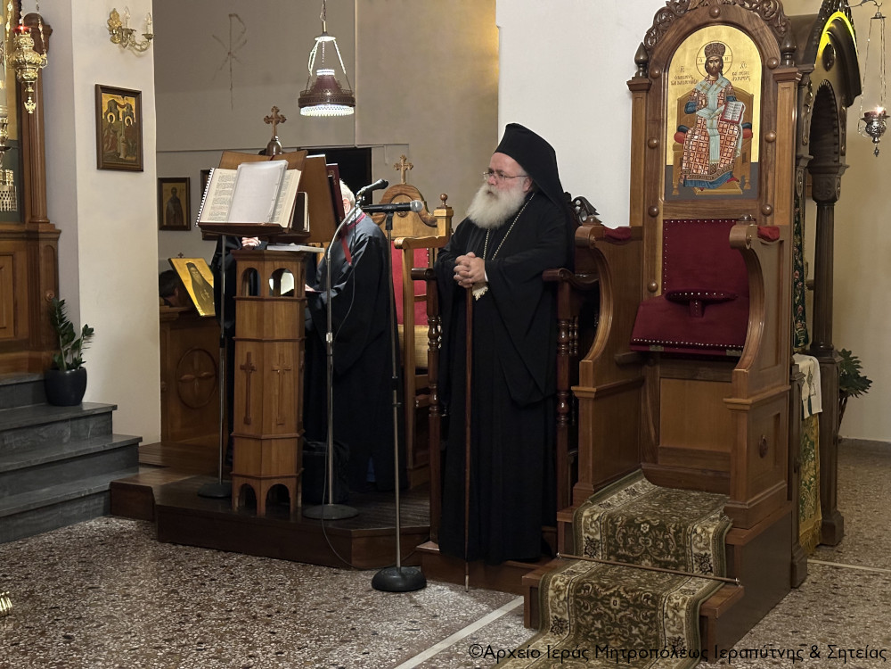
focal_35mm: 48
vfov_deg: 30.3
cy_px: 334
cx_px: 446
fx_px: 1235
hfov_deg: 39.7
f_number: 1.78
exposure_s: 1/20
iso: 640
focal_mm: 6.86
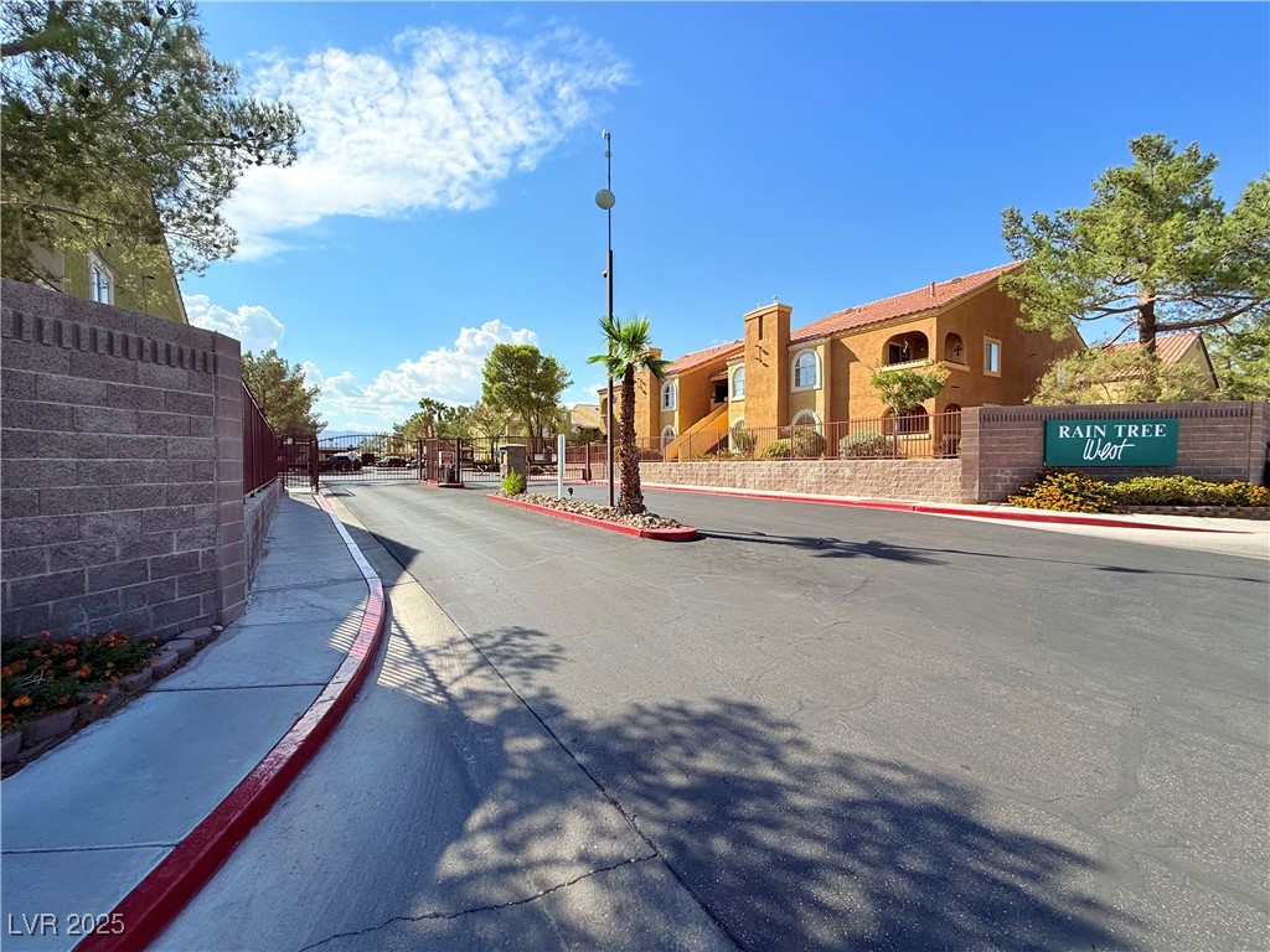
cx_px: 635
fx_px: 514
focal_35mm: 14
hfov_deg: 102.1
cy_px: 476
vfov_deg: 85.7
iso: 50
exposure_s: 1/2237
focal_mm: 2.22
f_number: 2.2
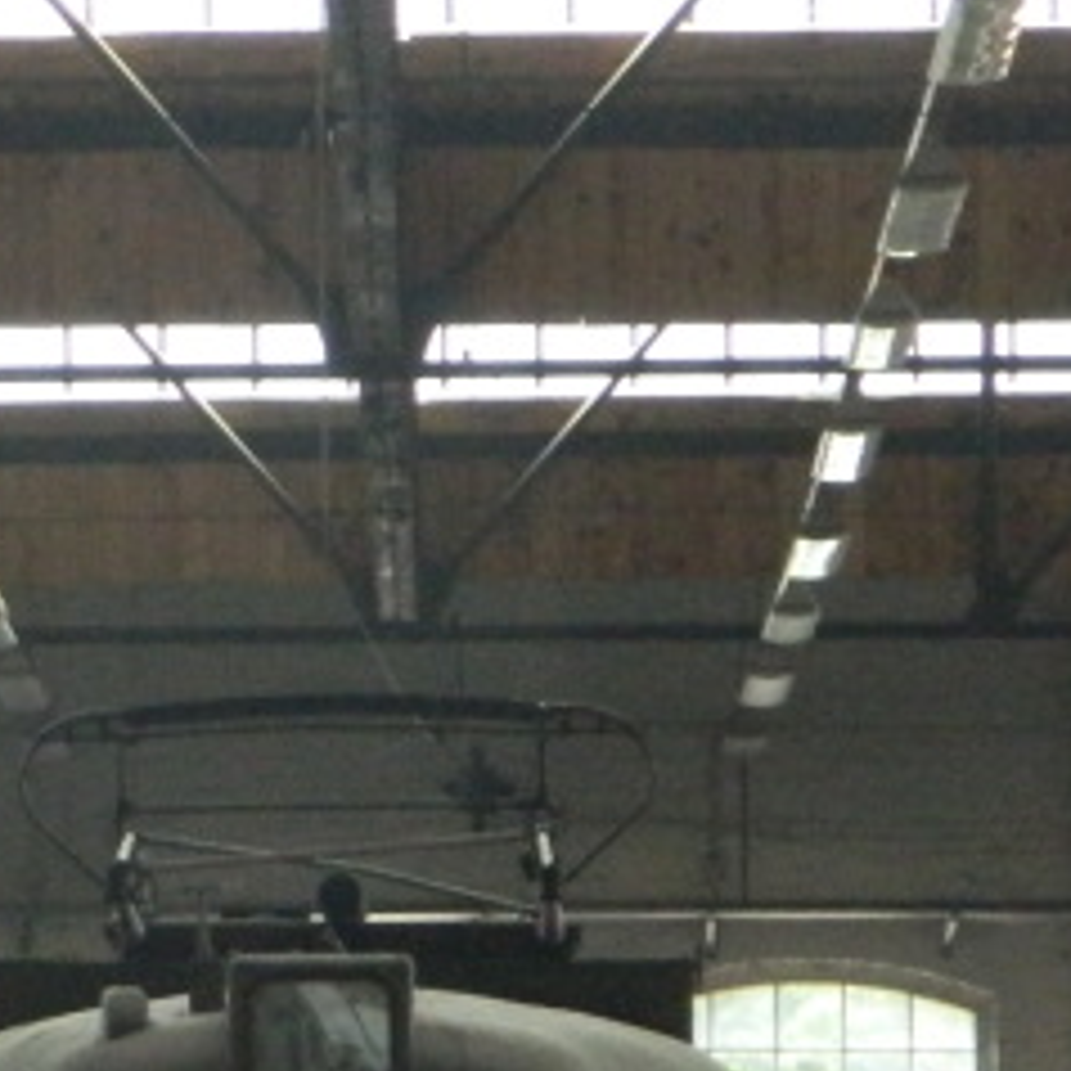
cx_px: -448
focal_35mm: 356
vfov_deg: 4.9
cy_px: 1307
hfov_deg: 4.9
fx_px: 12461
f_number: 4.2
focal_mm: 15.1
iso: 400
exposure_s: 1/40
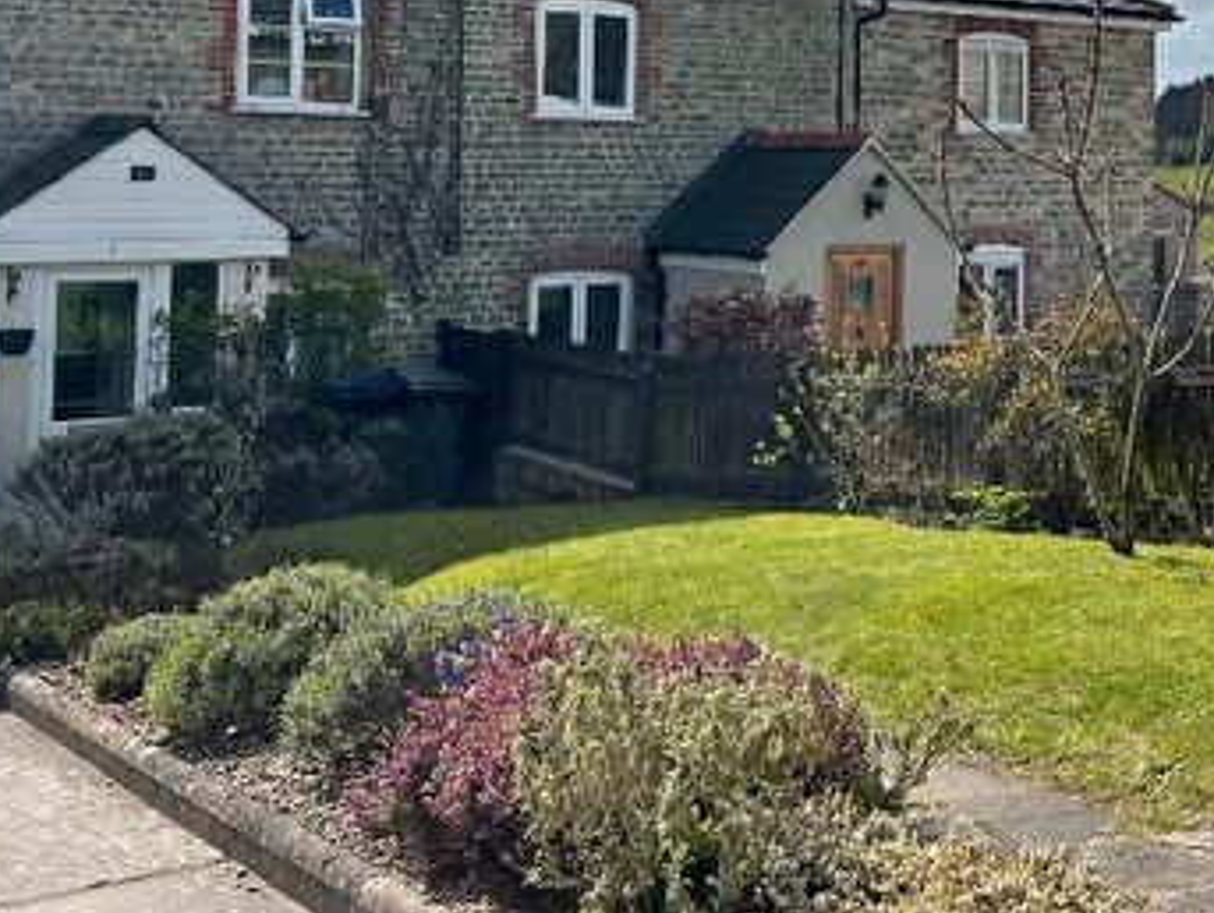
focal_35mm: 53
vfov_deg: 26.8
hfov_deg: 35.0
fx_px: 1861
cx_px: 966
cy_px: 119
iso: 32
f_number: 1.6
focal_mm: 5.1
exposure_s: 1/5618
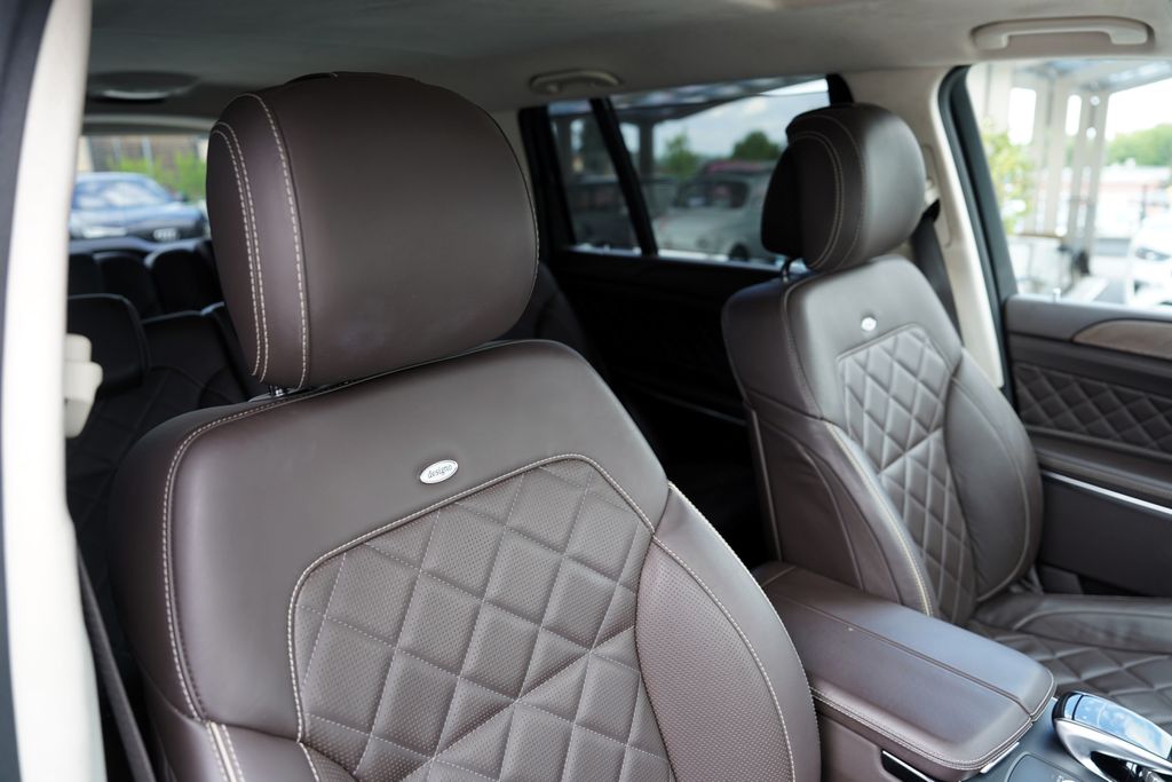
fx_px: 781
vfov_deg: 53.1
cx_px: 586
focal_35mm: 24
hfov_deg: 73.7
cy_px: 391
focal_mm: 24
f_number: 3.2
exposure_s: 1/40
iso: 100
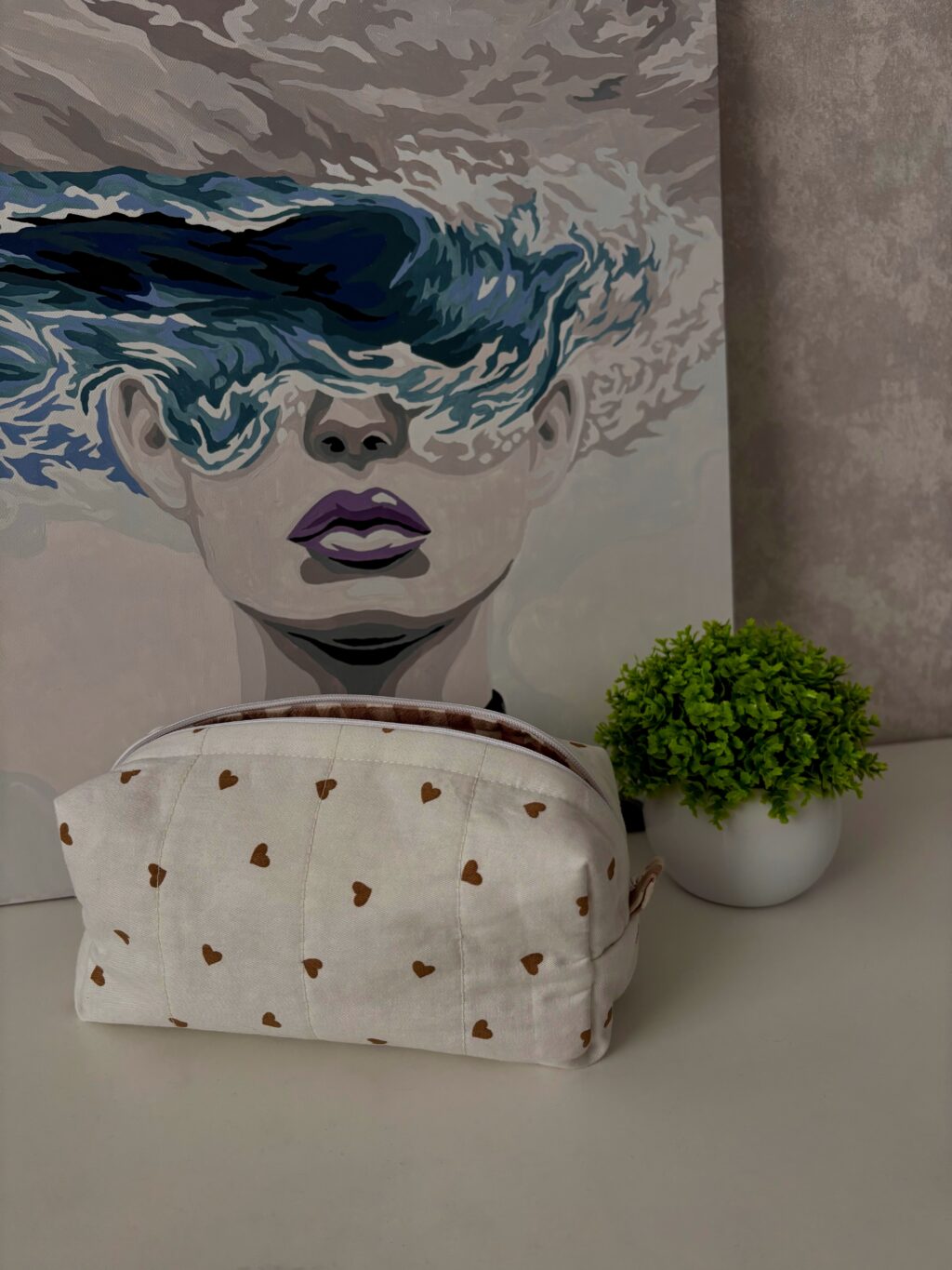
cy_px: 635
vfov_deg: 67.3
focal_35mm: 26
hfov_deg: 53.1
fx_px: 953
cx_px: 476
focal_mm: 5.96
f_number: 1.6
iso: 125
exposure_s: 1/50
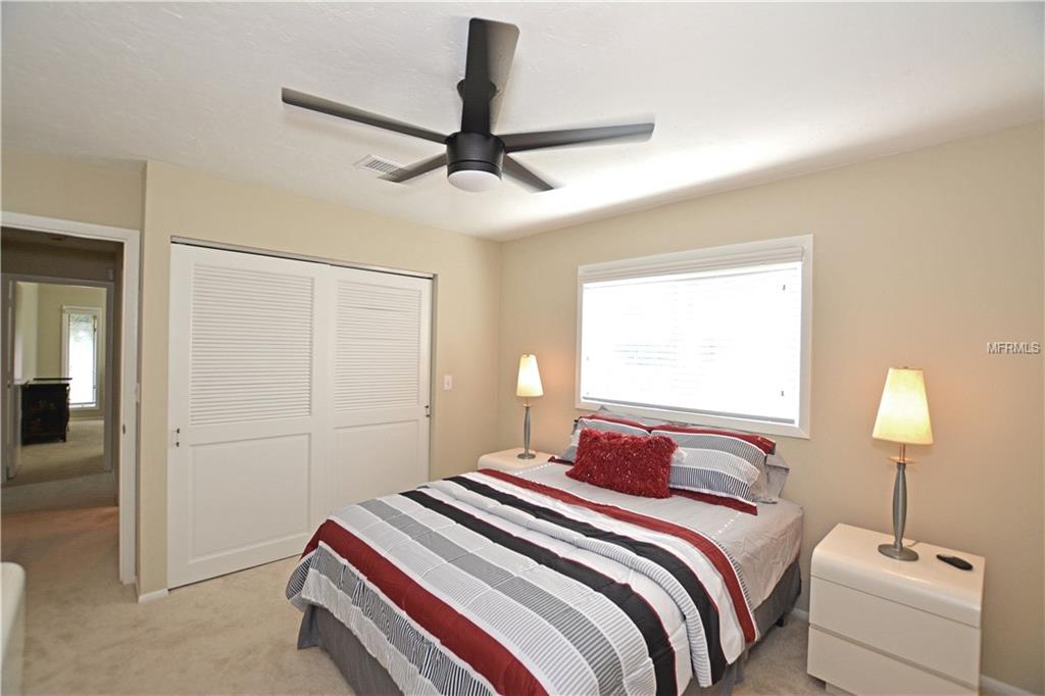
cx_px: 522
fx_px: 435
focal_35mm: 15
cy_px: 348
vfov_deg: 77.3
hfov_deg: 100.4
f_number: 4.5
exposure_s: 1/80
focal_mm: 10
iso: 200
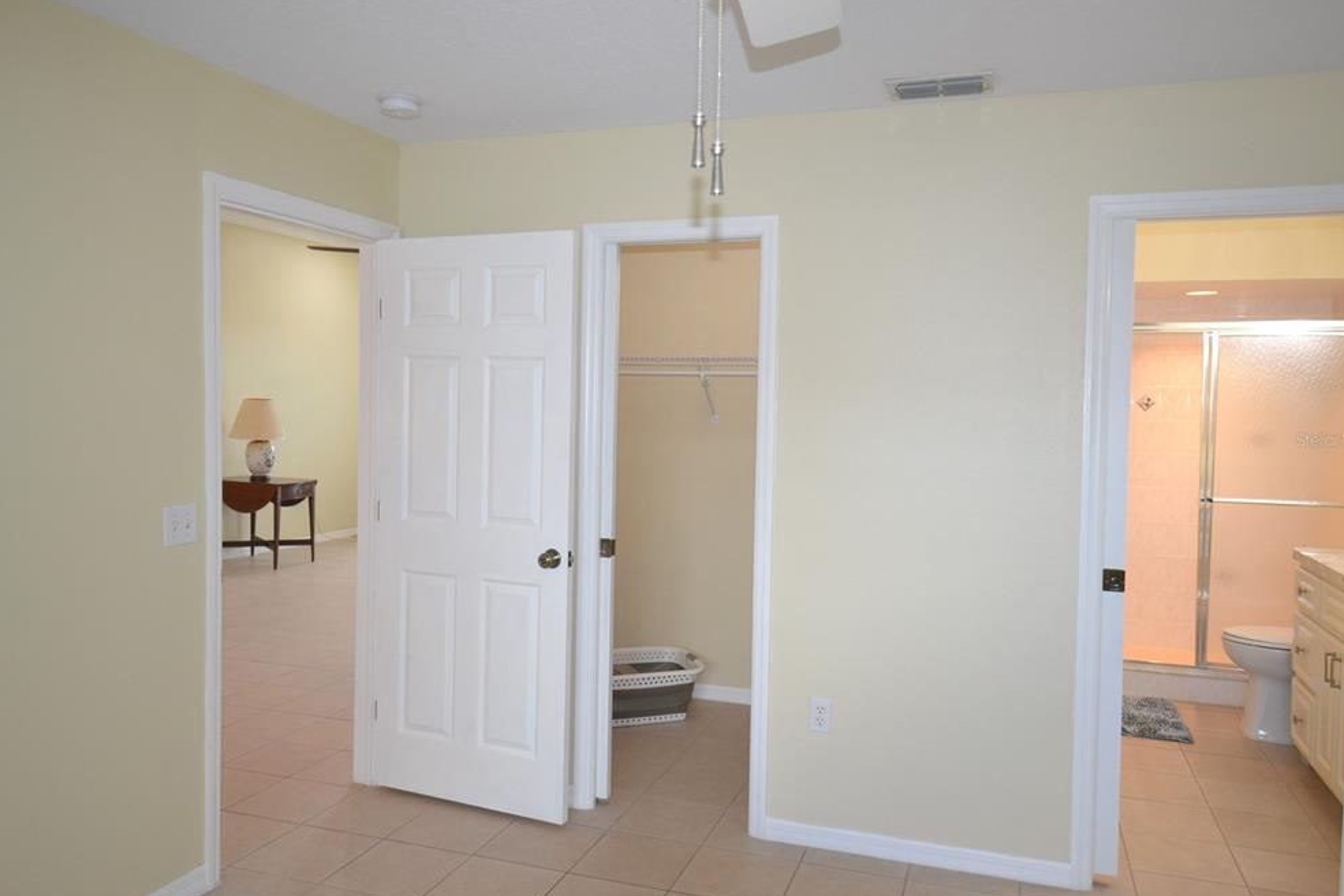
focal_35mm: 27
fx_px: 990
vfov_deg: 48.7
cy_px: 440
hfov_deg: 68.3
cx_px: 675
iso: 1000
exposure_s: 1/60
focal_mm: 17
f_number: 4.2
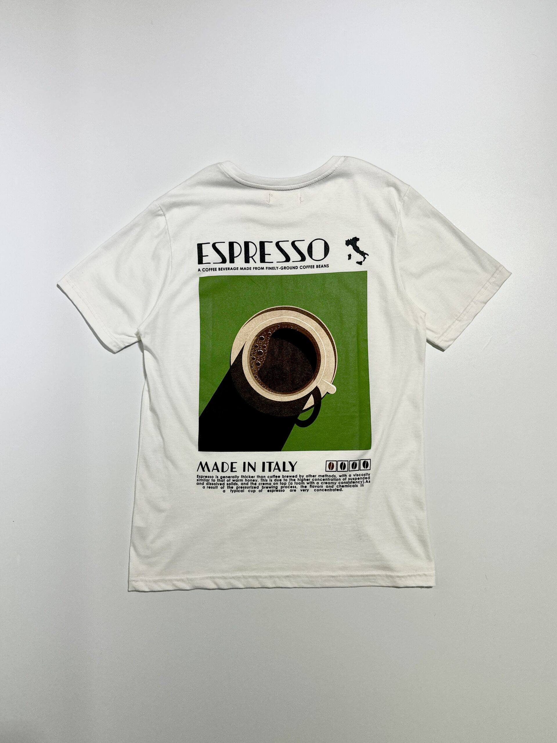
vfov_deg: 71.6
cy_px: 372
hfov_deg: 56.8
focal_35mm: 24
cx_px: 278
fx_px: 515
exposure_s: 1/319
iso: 80
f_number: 1.78
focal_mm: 6.86
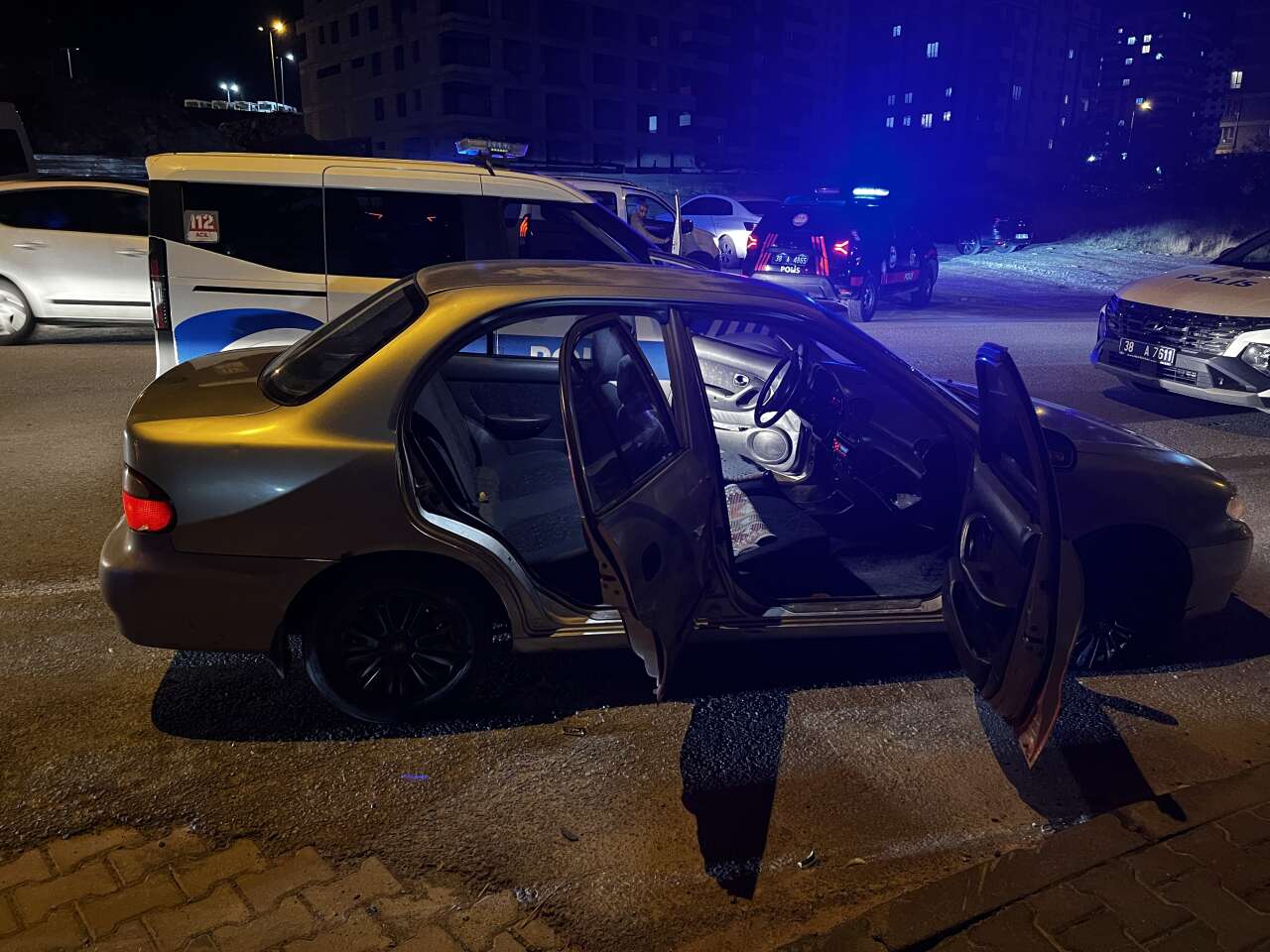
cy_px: 476
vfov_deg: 53.1
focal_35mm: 26
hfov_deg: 67.3
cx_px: 635
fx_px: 954
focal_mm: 5.7
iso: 500
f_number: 1.5
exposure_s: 1/25
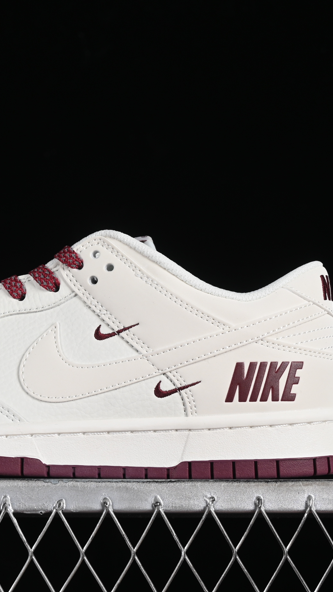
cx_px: 47
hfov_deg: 10.2
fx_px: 1852
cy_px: 296
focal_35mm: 118
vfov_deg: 18.2
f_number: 8
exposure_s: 1/80
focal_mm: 50
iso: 160
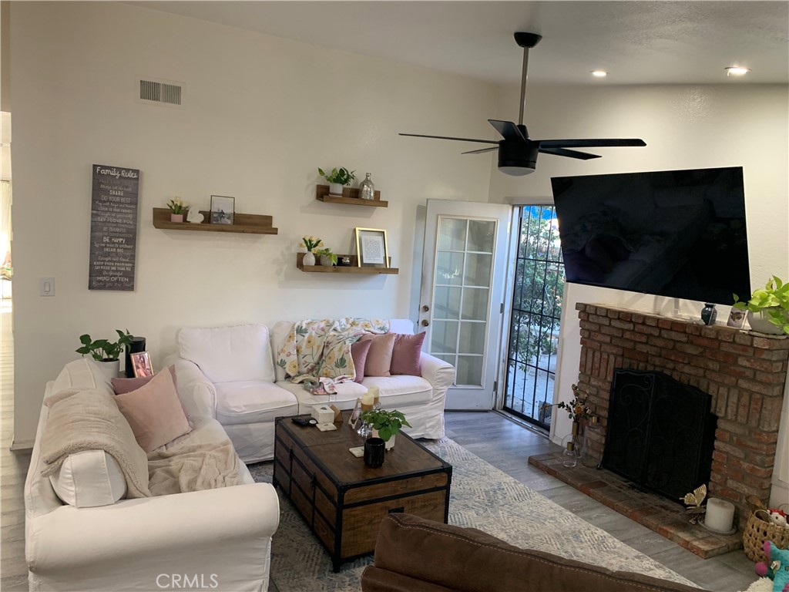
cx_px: 394
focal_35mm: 26
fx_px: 593
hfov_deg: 67.3
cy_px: 296
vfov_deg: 53.1
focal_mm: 4.25
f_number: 1.8
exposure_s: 1/60
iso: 160
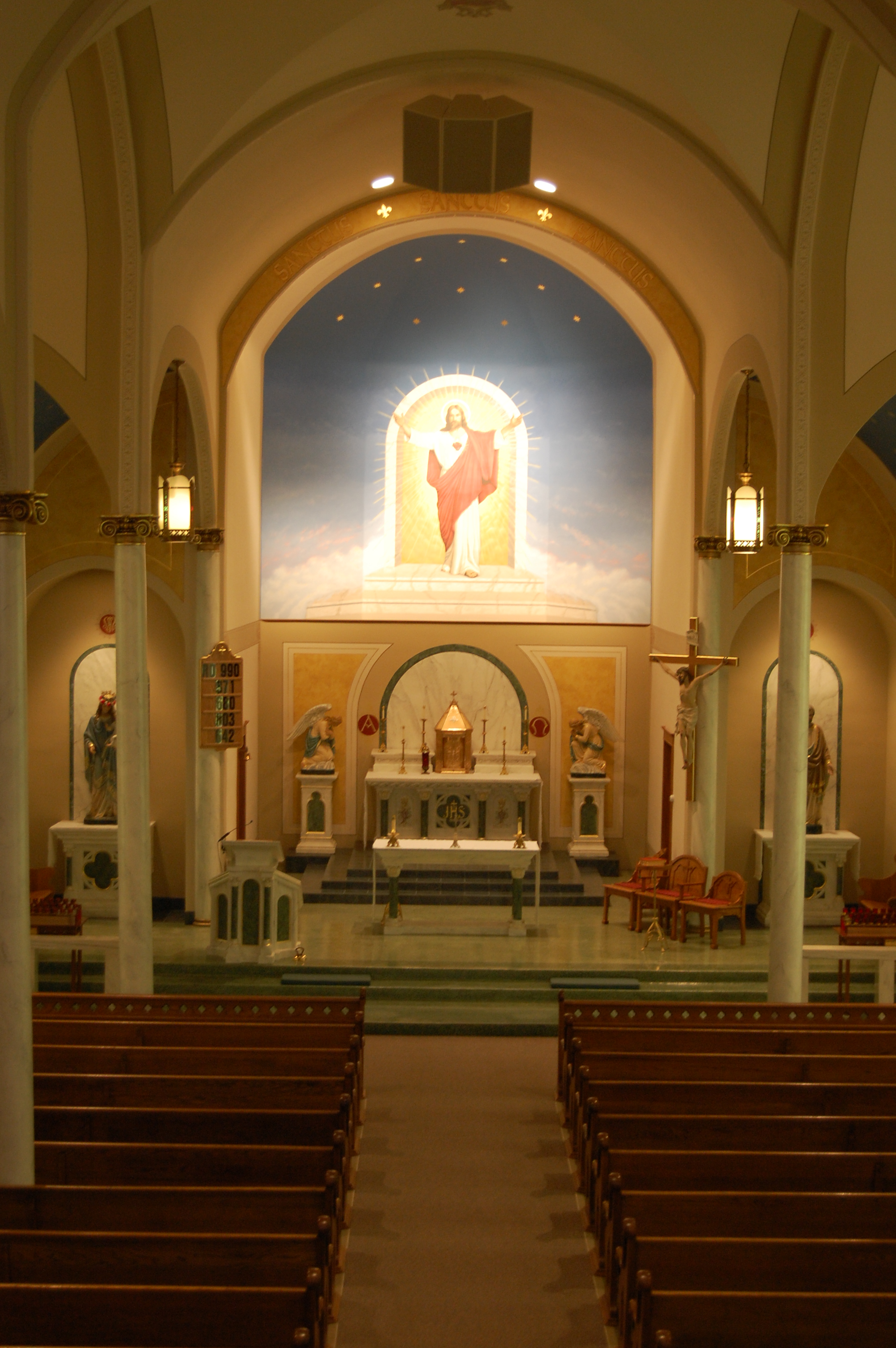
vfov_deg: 35.1
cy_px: 674
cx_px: 448
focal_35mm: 57
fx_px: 2132
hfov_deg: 23.7
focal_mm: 38
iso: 560
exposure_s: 1/30
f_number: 4.8
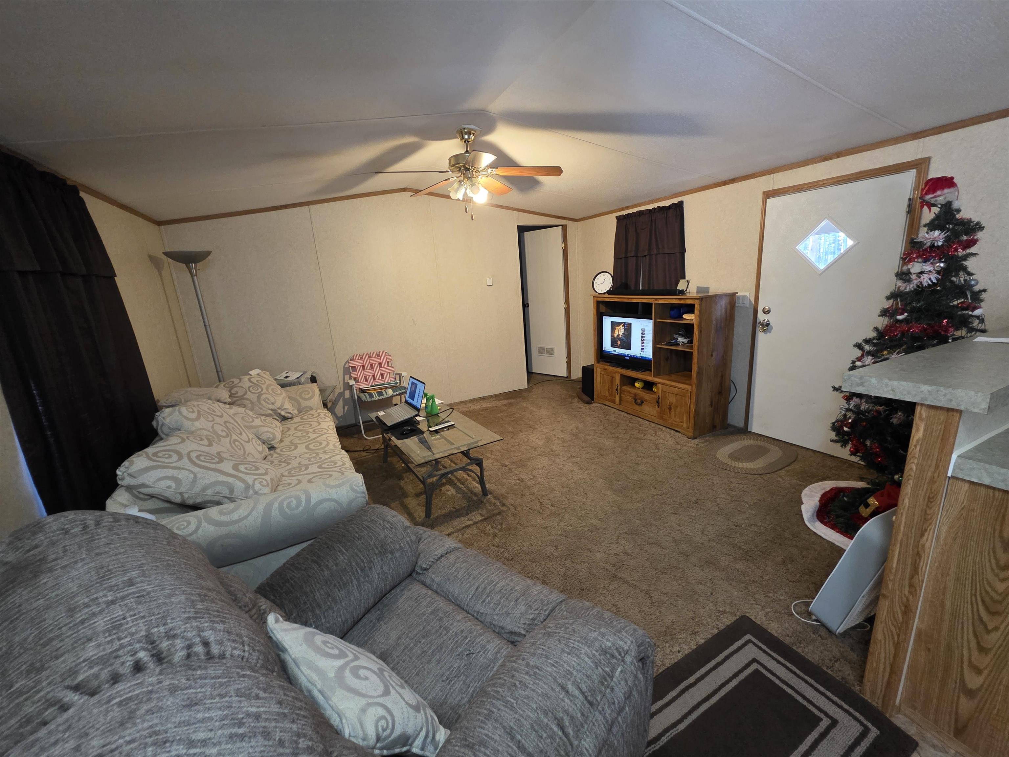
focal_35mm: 13
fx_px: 379
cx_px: 504
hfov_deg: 106.2
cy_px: 378
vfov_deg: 89.9
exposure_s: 1/60
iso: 640
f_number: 1.9
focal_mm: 2.2
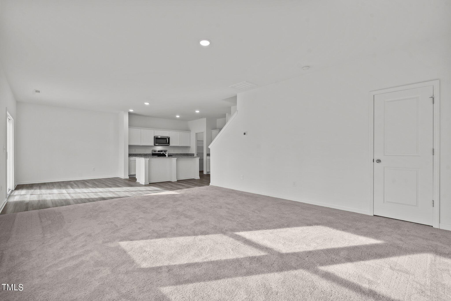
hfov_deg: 96.7
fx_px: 200
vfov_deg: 73.7
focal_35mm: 16
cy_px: 150
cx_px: 226
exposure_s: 1/4
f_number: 8
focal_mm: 16
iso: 400
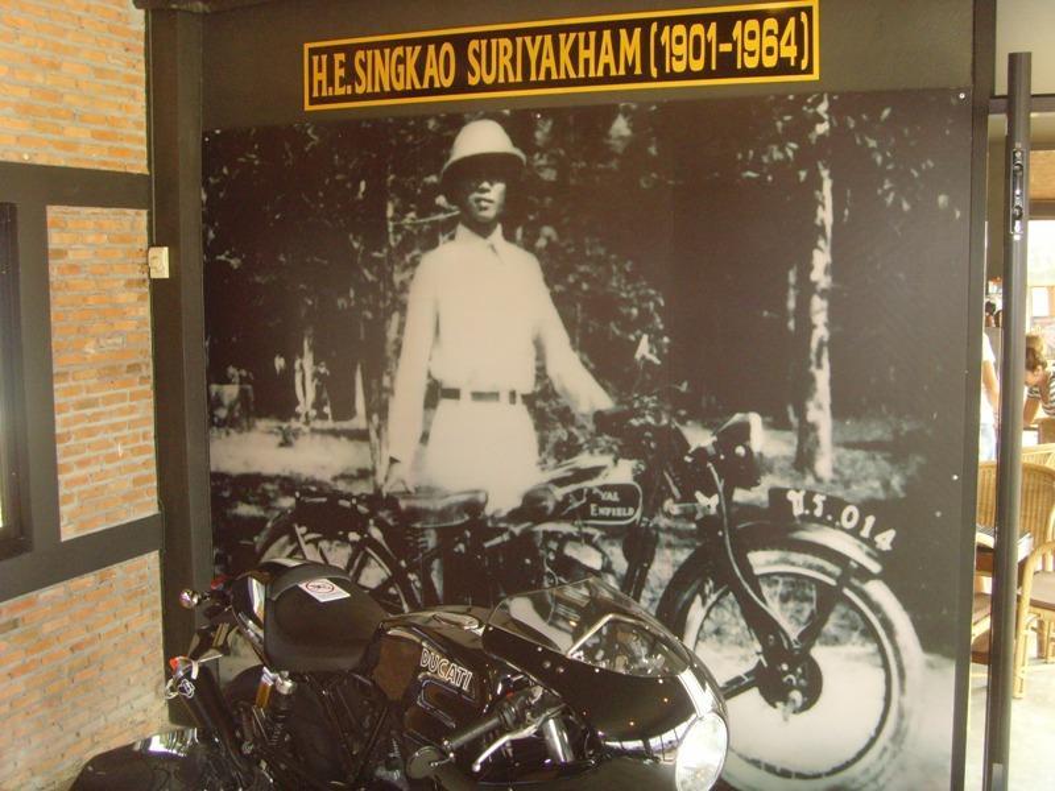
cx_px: 528
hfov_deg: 47.9
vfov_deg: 36.8
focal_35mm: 39
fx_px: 1189
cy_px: 396
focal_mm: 6.6
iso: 200
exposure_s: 1/45
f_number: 3.5
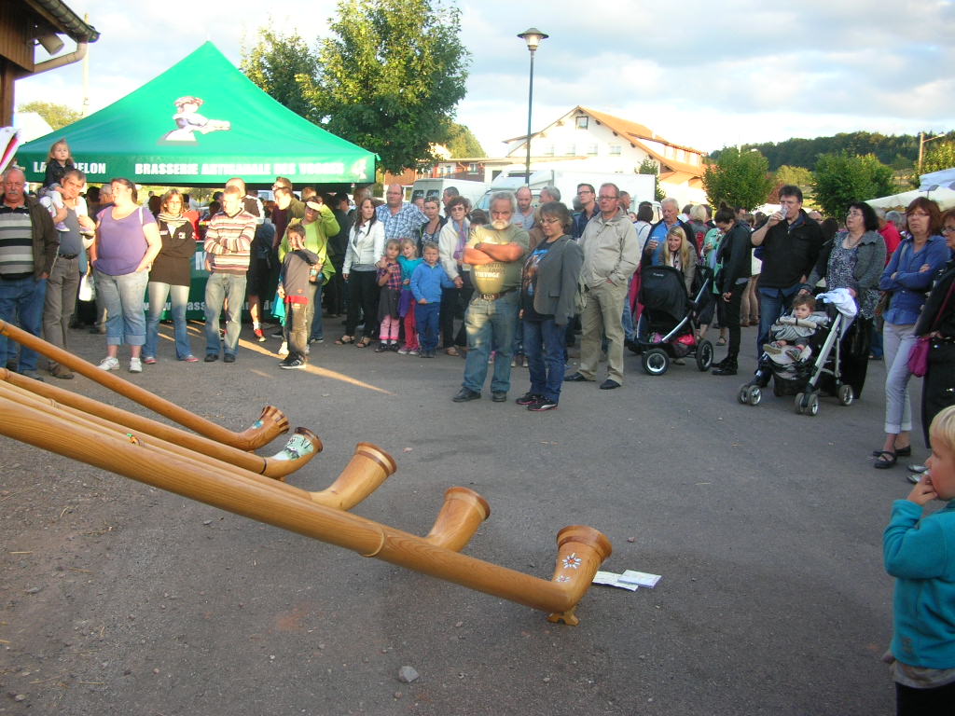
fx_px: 966
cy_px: 358
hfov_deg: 52.6
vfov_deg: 40.7
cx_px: 478
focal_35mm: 35
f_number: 2.8
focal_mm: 5.8
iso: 50
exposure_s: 1/84.4
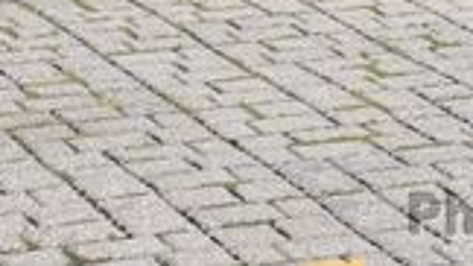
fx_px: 2722
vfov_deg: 5.4
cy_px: -354
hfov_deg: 9.7
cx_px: 645
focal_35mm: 217
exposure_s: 1/500
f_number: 8
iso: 360
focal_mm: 35
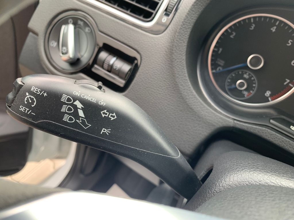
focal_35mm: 26
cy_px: 110
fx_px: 221
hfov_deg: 67.3
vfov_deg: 53.1
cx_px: 147
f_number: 1.8
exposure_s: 1/121
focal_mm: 4.25
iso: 50
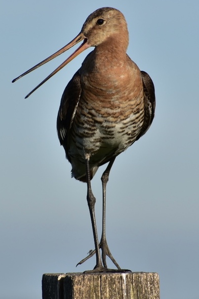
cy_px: 136
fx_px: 3466
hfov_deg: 3.3
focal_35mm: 418
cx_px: 96
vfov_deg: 4.9
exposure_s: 1/500
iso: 100
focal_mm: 240
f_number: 6.3
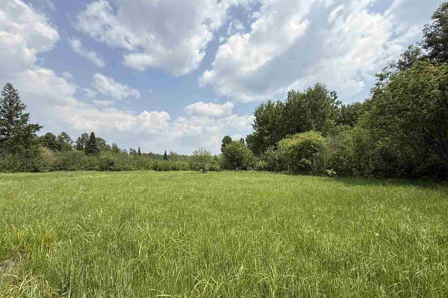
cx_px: 224
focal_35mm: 15
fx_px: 187
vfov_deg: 77.1
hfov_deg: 100.4
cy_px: 163
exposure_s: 1/2320
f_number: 2.2
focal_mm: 2.22
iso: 50
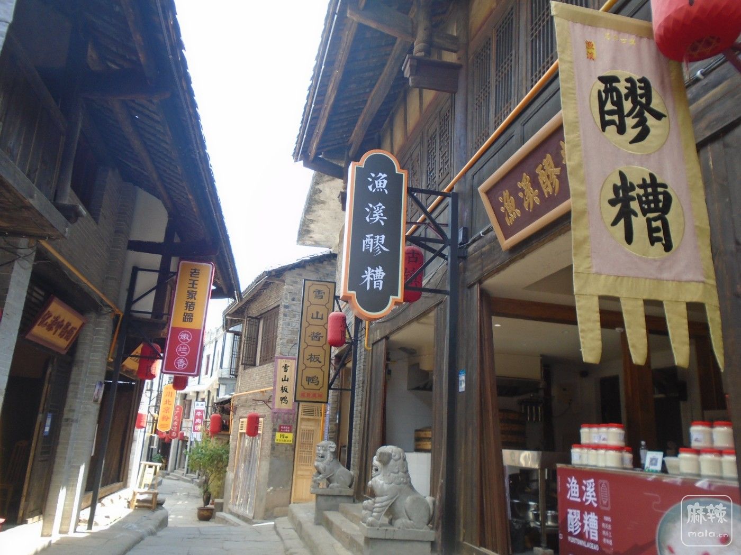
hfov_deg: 67.3
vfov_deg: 53.1
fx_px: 557
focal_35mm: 26
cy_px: 278
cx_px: 370
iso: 100
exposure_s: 1/80
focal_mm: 4.6
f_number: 3.2
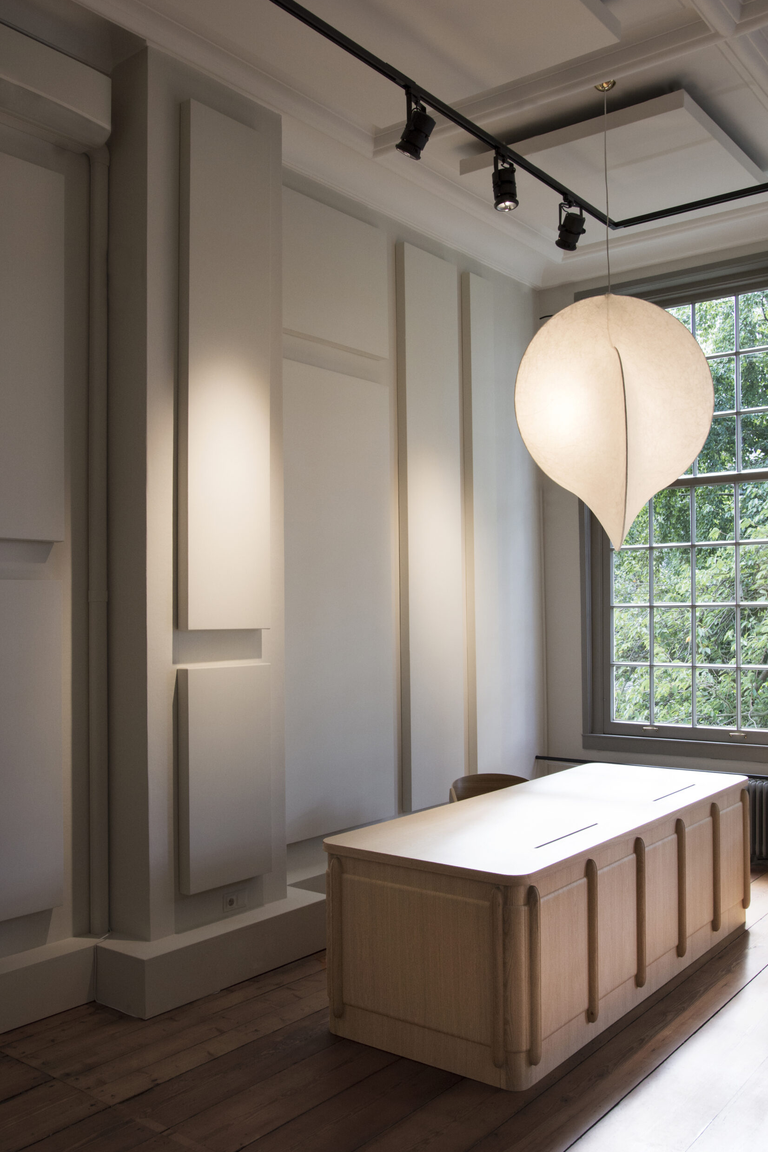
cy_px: 581
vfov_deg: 60.3
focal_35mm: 31
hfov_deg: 42.3
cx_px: 378
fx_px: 992
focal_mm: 20
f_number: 5.6
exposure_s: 1/50
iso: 500
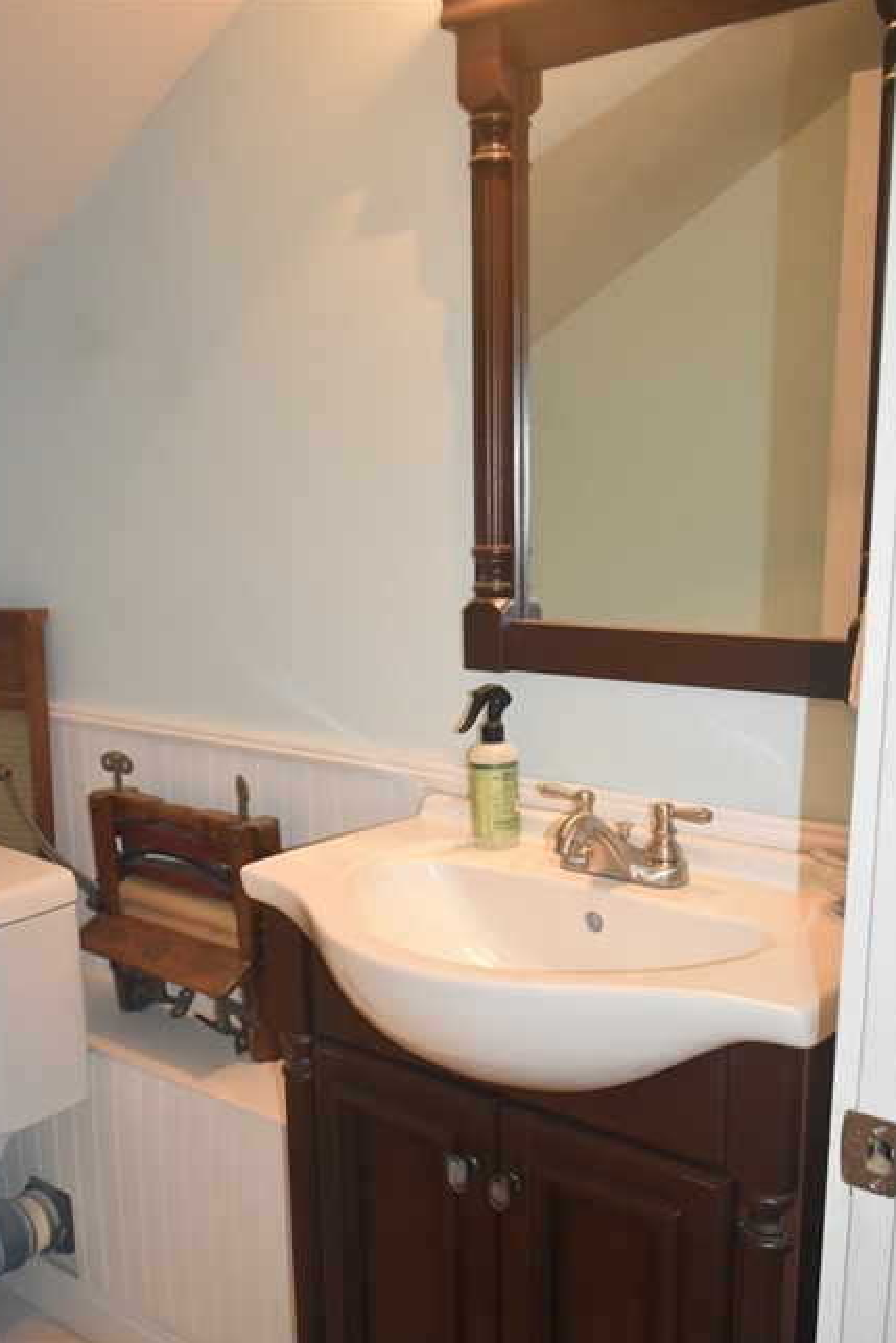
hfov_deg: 35.4
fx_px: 1403
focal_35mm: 38
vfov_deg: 50.9
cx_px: 409
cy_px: 798
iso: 1400
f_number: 3.8
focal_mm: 21
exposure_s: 1/60
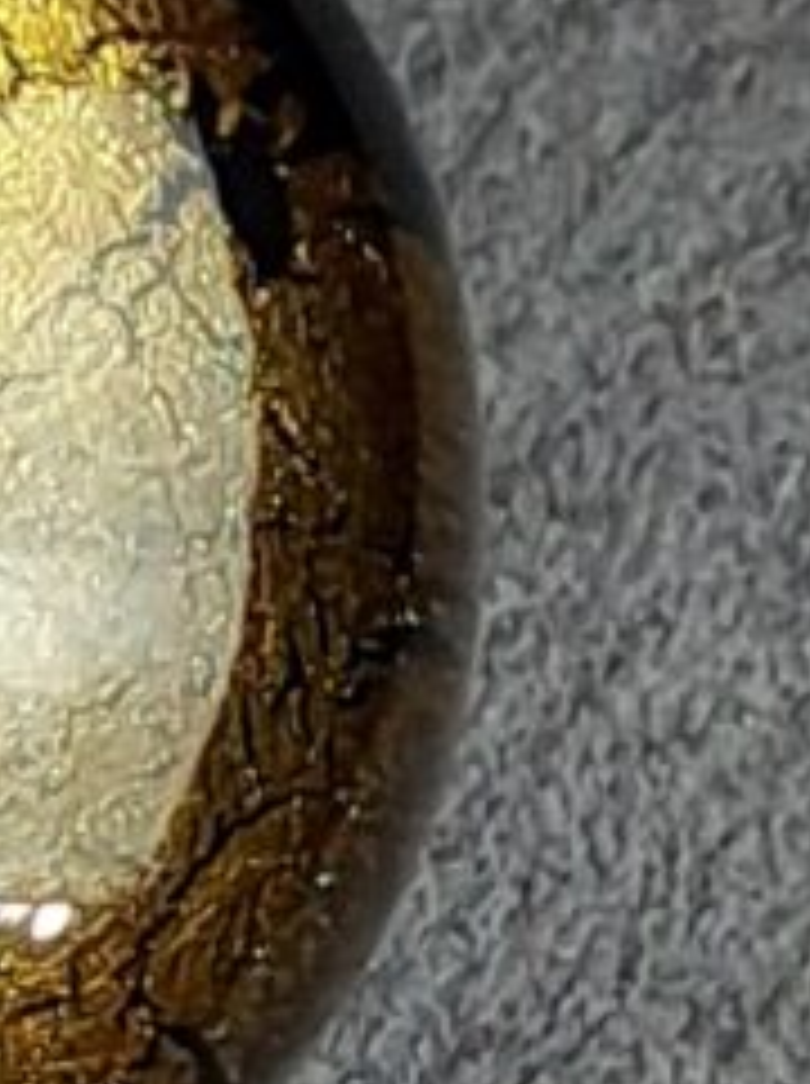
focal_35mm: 128
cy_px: 765
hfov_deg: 10.7
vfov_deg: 15.4
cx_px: -747
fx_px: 4004
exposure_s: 1/100
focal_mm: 2.13
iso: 64
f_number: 2.4
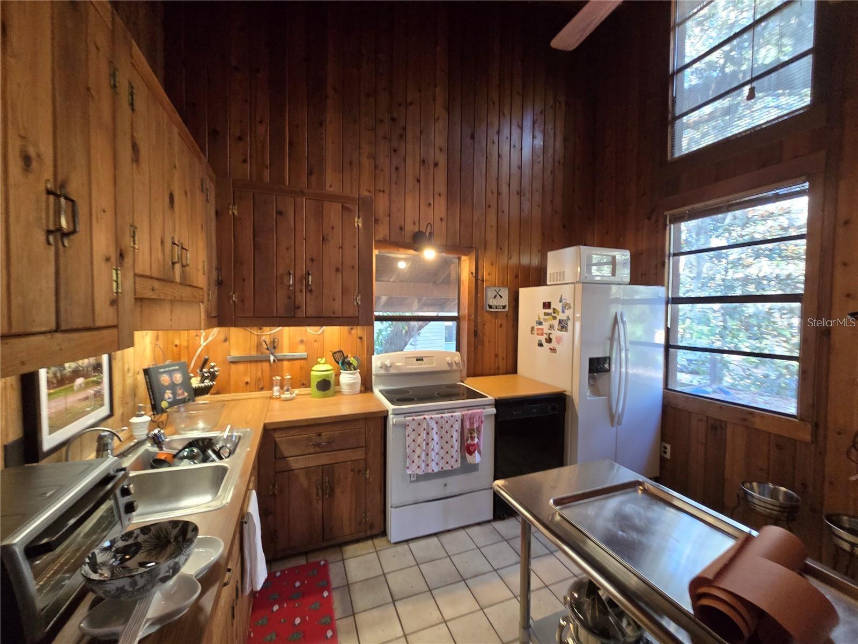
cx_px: 429
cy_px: 322
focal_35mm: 13
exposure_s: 1/60
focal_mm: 2.2
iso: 400
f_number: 2.2
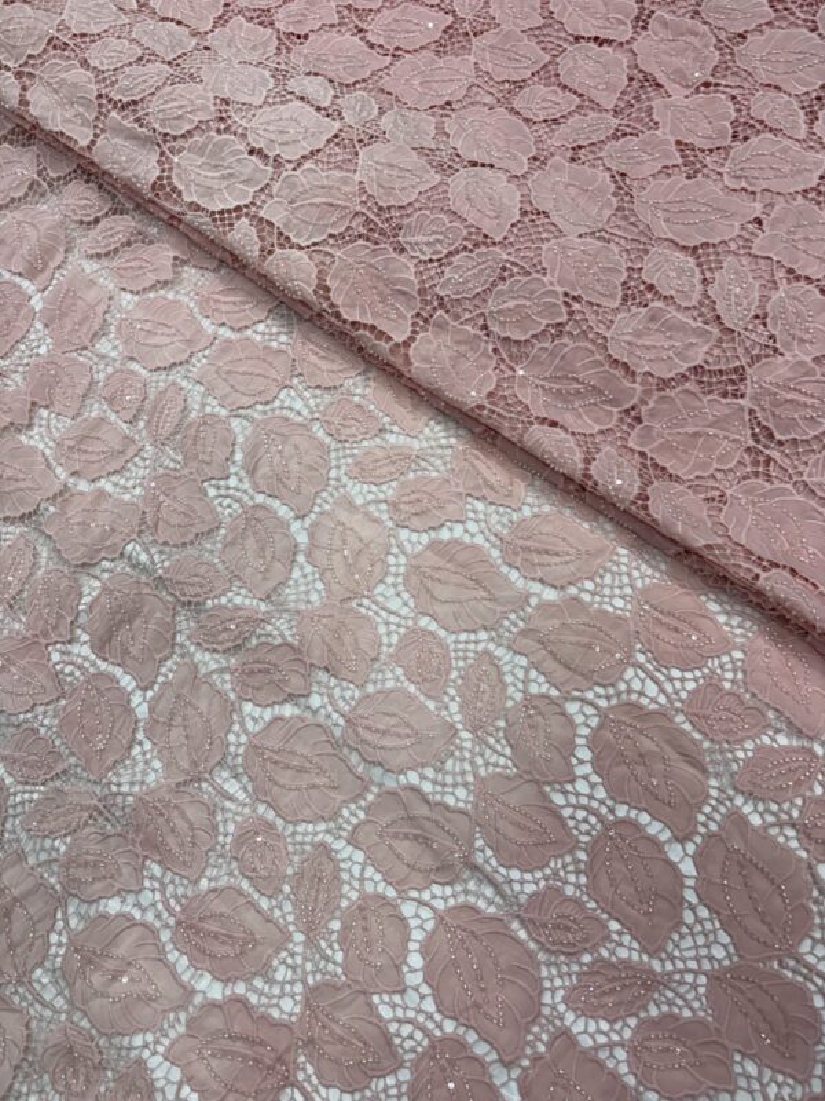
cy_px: 550
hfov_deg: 53.1
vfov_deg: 67.3
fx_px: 826
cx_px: 412
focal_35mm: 26
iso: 32
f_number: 1.6
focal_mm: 5.96
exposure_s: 1/115
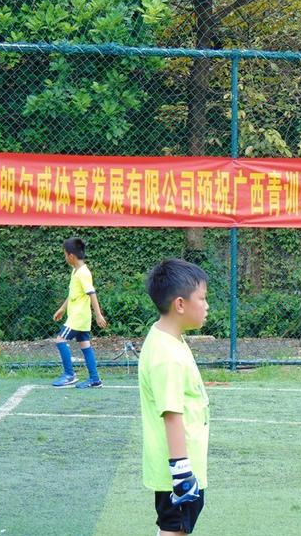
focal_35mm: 158
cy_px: 268
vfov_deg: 13.6
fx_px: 2245
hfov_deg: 7.7
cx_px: 232
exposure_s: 1/200
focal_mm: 19.4
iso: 80
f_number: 3.9
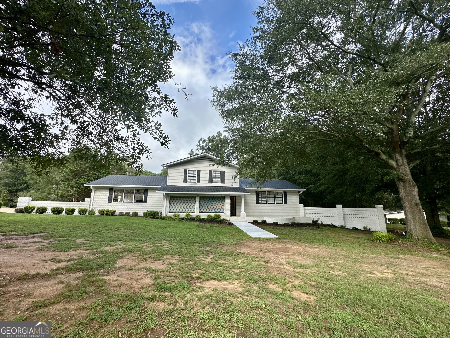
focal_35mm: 14
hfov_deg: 102.1
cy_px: 169
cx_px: 225
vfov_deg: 85.7
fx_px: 182
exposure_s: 1/849
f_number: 2.2
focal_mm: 2.22
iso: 40
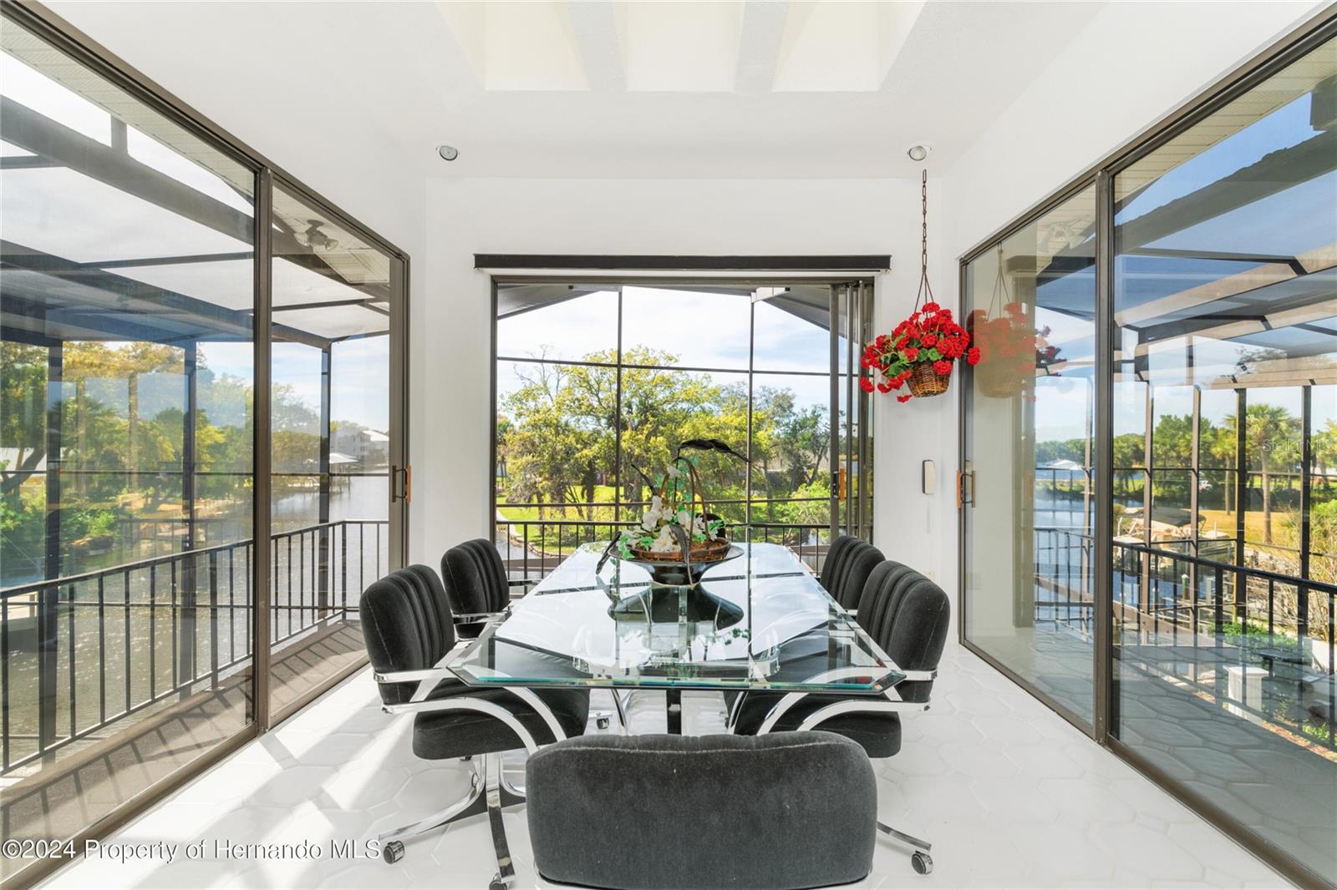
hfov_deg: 100.4
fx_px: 557
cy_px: 445
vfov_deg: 77.3
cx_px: 668
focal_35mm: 15
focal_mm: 15
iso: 320
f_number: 9
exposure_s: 1/160
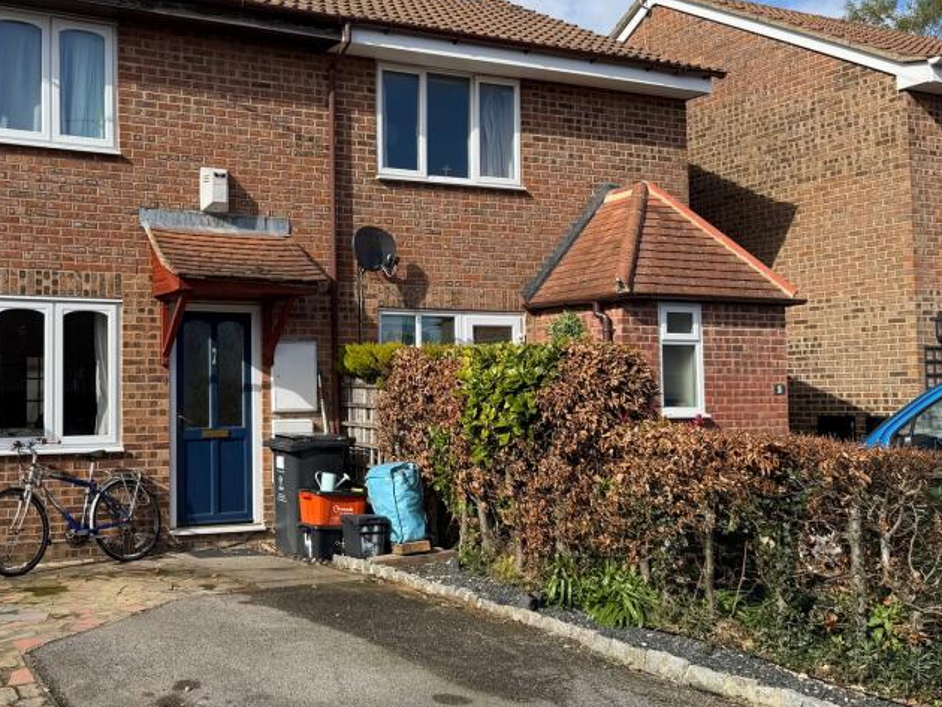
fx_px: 1062
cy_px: 347
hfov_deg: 46.3
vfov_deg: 36.8
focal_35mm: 39
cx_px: 245
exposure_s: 1/3759
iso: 80
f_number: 1.78
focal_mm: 6.76
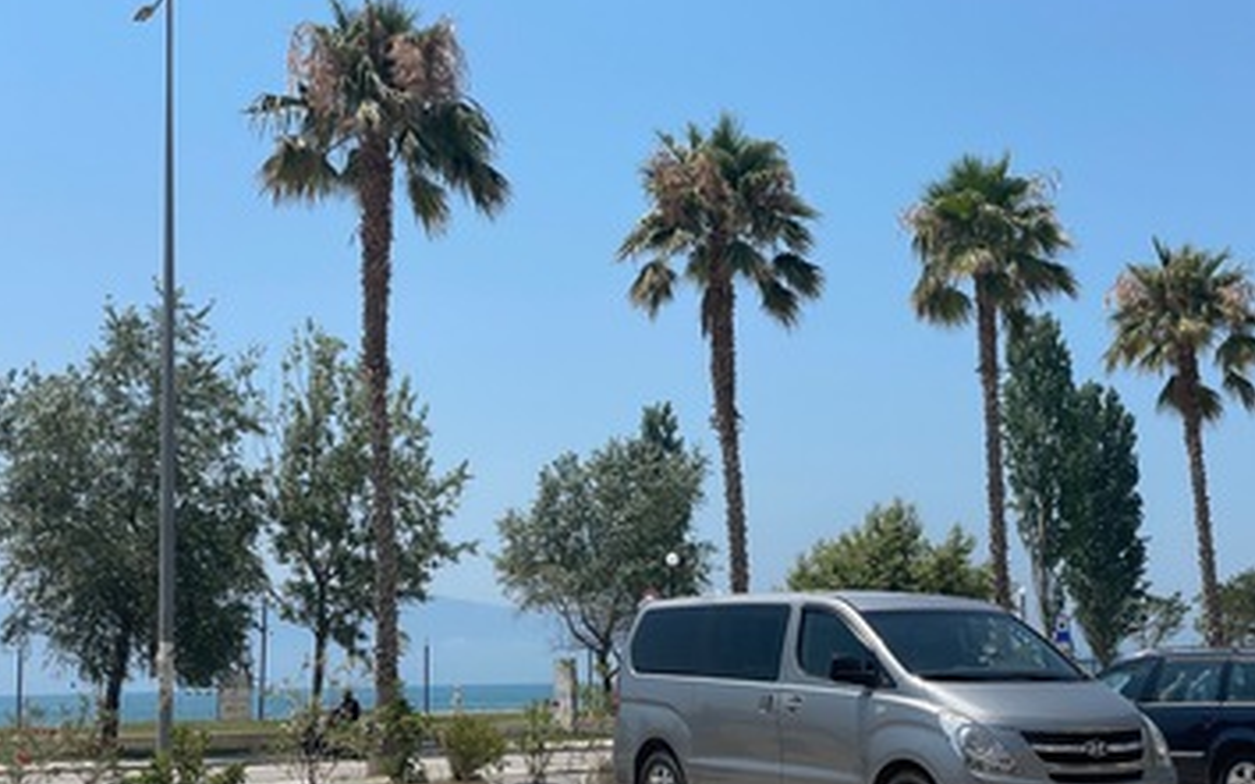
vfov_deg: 23.1
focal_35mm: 56
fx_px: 1915
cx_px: 620
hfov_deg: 36.3
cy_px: 412
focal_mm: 6
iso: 25
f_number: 2
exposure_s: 1/2817
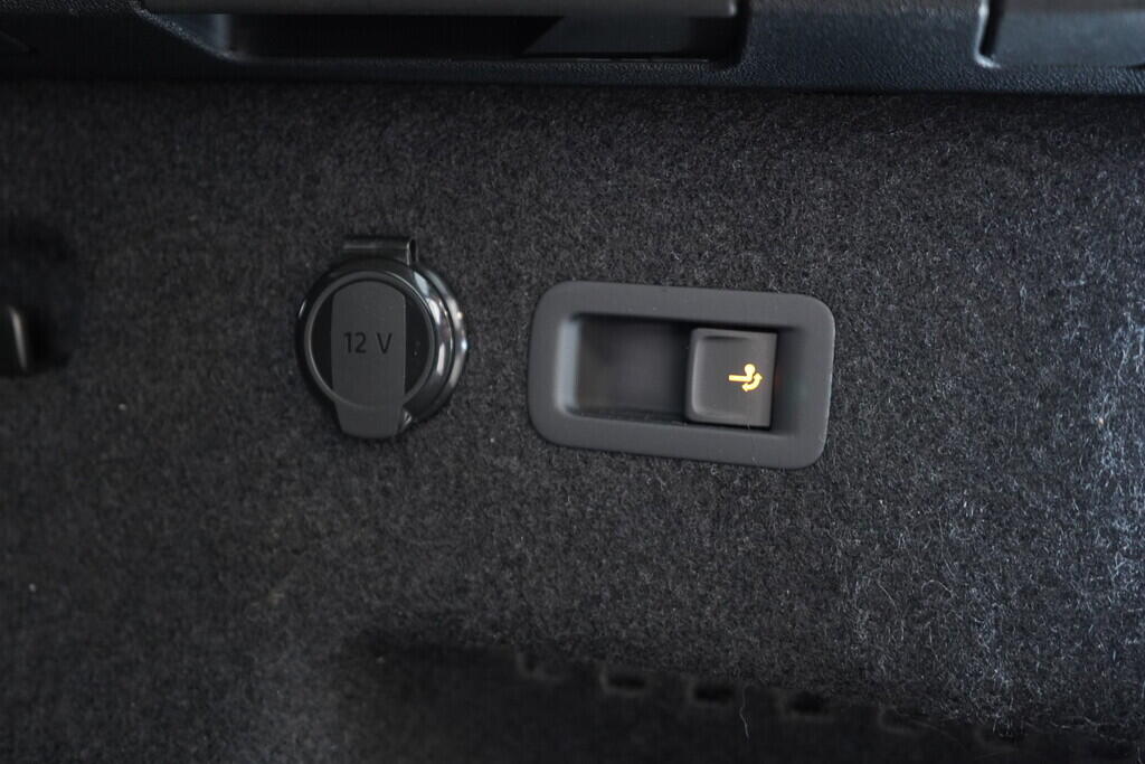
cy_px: 382
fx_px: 1145
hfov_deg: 53.1
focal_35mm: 36
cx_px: 572
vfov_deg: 36.9
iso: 1000
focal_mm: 24
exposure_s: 1/40
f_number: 2.8
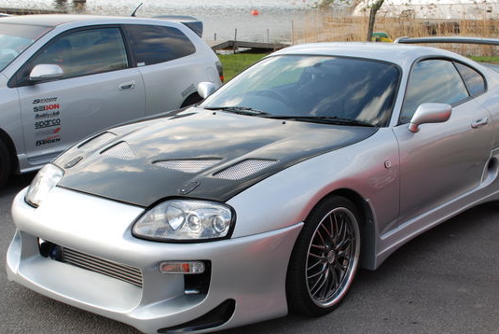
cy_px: 169
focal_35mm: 56
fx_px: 771
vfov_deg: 24.4
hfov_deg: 35.8
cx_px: 272
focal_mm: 31
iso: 100
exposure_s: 1/125
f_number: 5.6
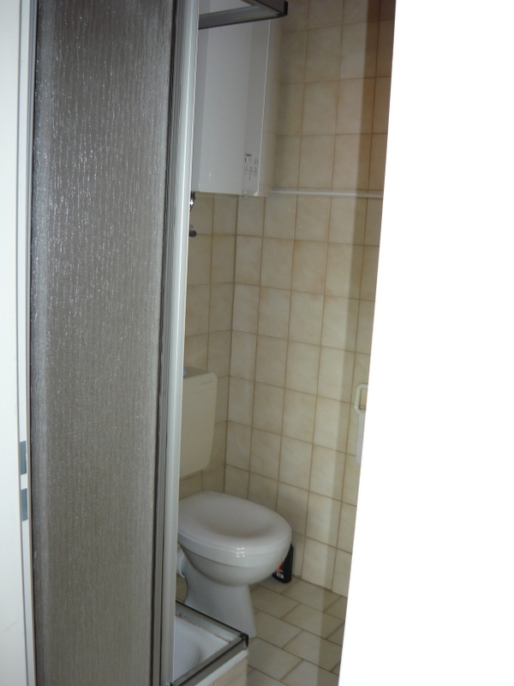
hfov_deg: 42.9
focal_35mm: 33
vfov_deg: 55.4
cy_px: 343
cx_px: 257
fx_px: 653
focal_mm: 5.5
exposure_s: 1/30
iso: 100
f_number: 2.8
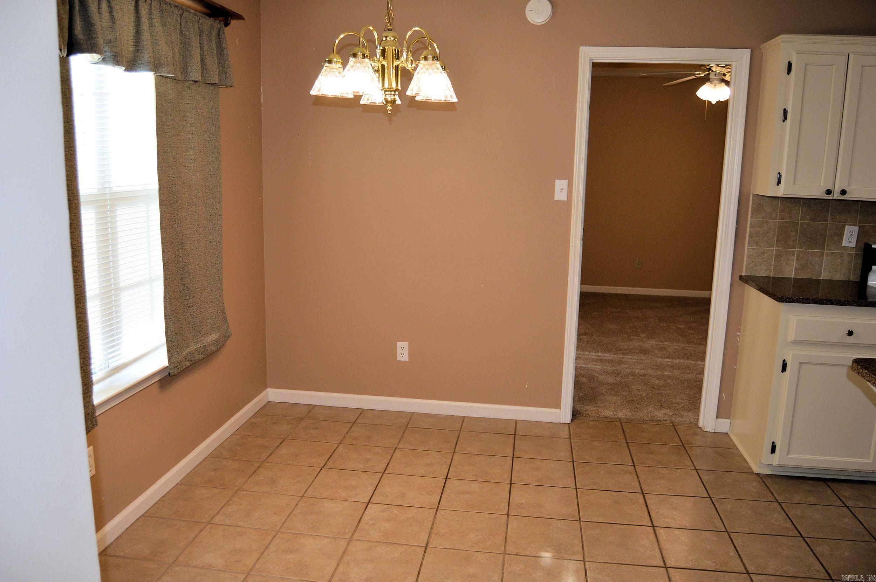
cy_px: 291
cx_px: 438
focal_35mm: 27
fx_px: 656
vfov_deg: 47.8
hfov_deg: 67.4
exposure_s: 1/125
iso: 400
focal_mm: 18
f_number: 4
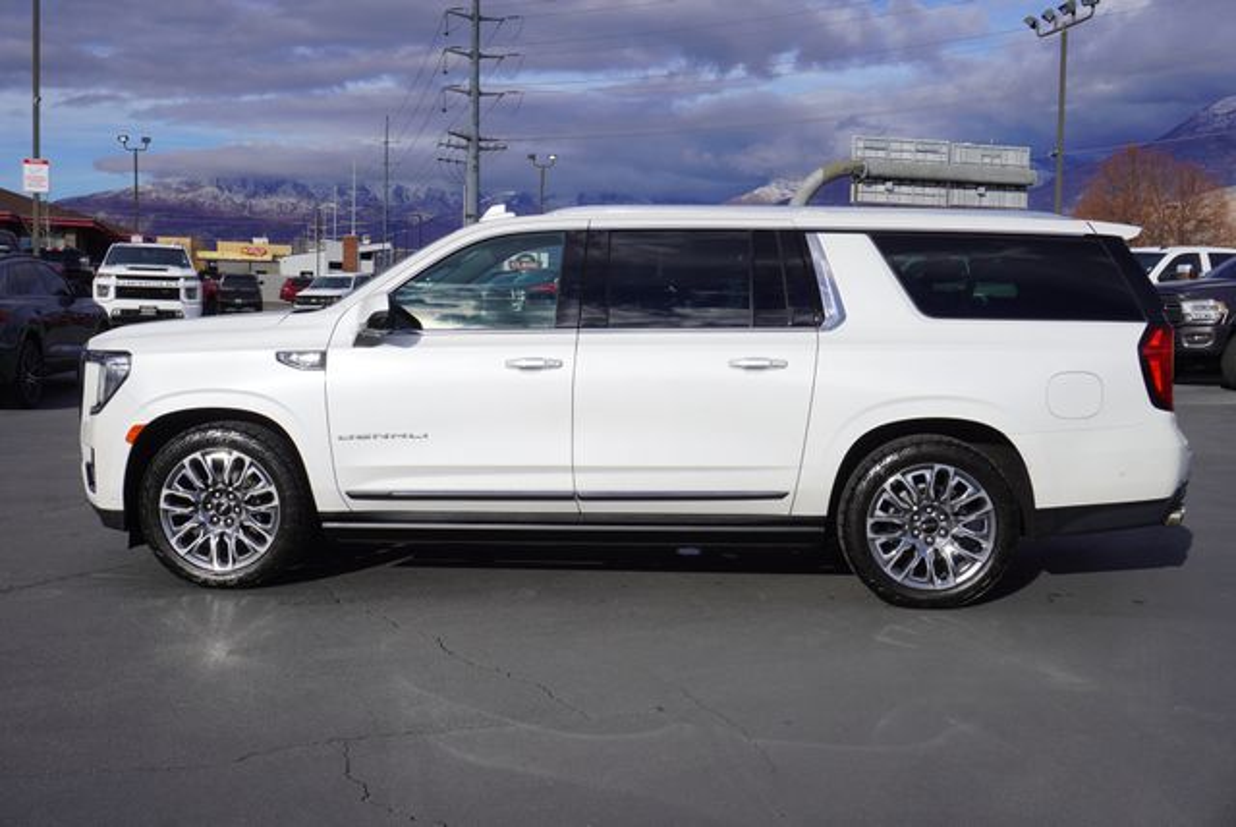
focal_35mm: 40
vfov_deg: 33.1
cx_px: 618
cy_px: 414
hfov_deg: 47.9
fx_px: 1392
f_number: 11
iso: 100
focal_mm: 27
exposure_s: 1/320
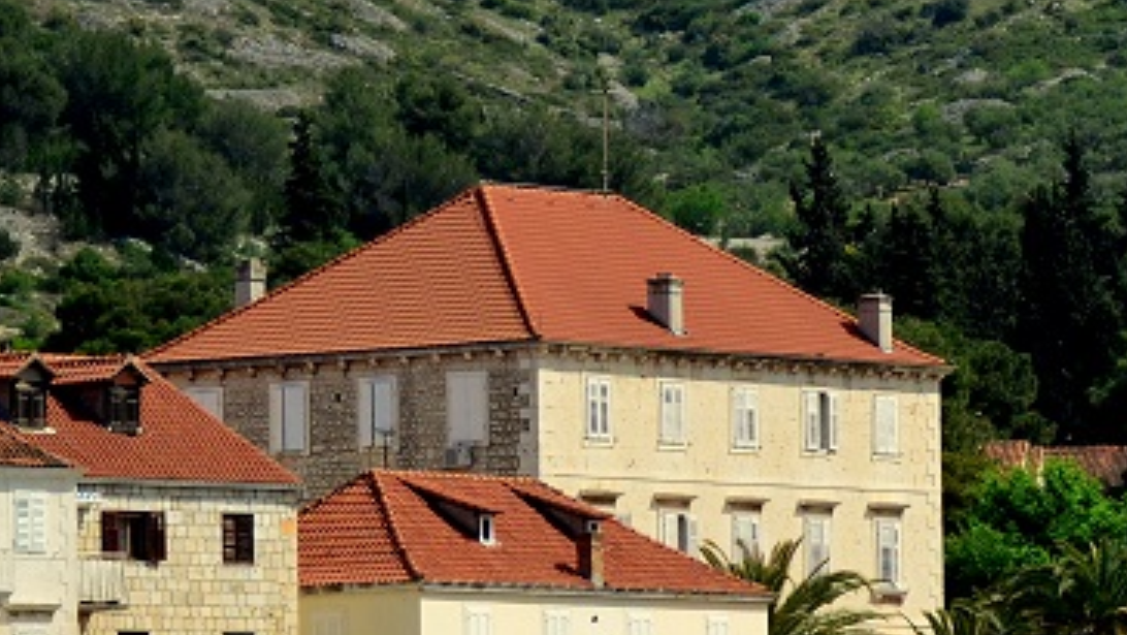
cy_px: 386
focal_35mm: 301
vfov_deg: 4.0
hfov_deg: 7.1
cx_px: 1376
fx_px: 8998
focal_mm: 70
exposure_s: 1/8000
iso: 800
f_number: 4.5
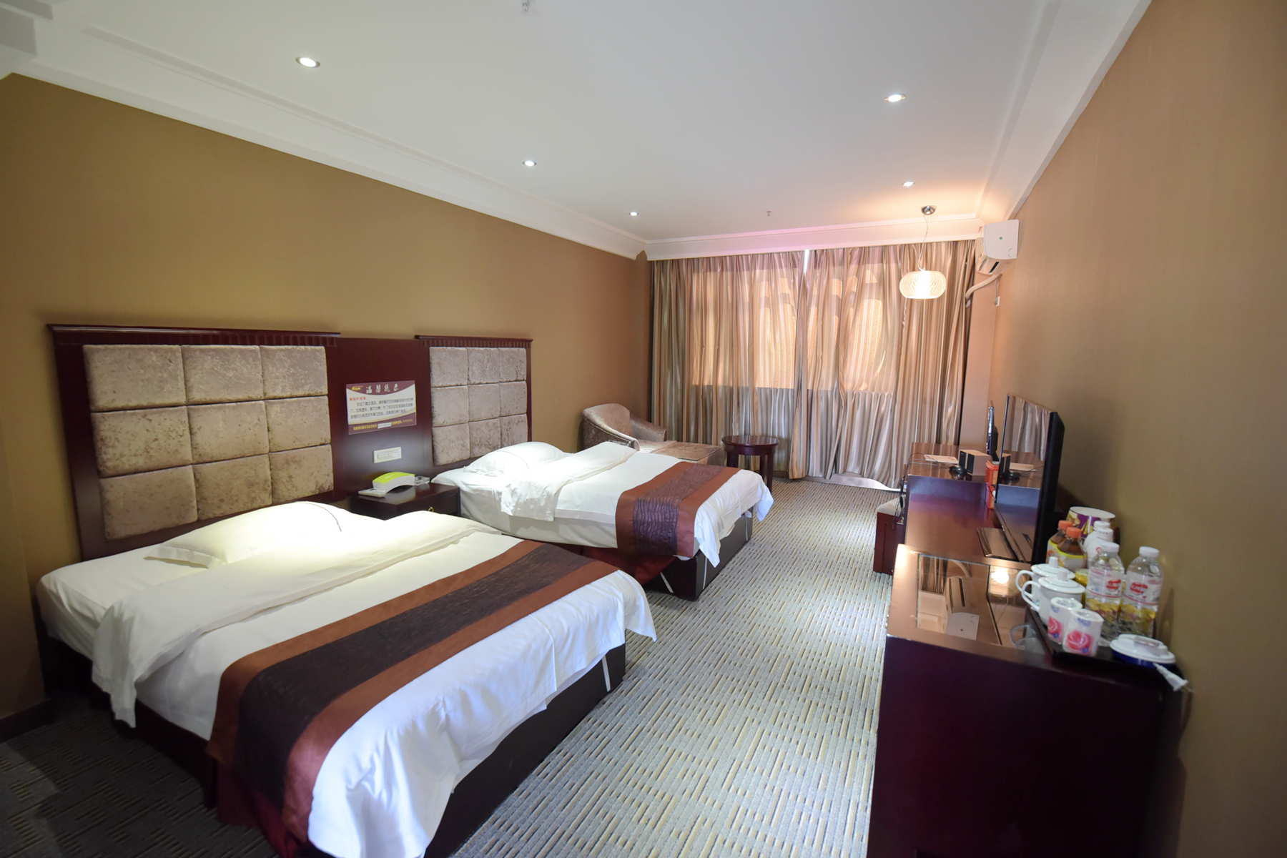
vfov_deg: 77.3
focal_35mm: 15
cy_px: 429
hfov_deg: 100.4
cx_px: 644
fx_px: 536
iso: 3200
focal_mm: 15
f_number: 3.5
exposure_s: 1/50
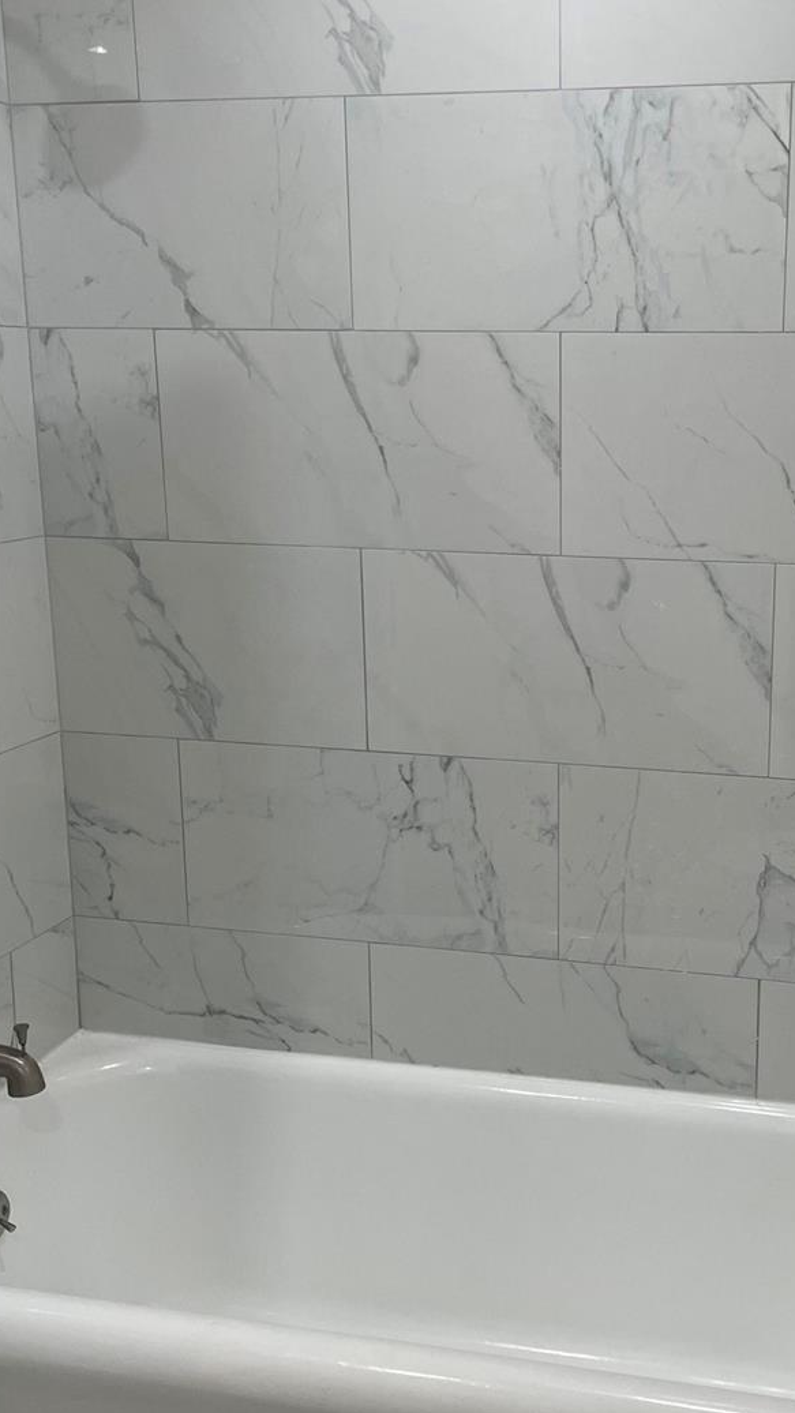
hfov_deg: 28.0
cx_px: 595
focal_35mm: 42
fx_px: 1573
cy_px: 731
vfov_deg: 48.3
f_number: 1.6
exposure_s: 1/120
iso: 80
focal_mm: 4.2
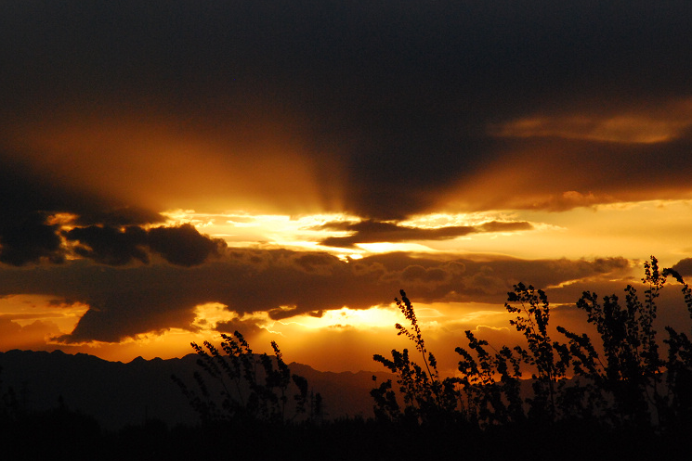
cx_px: 347
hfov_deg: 13.0
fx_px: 3047
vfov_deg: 8.7
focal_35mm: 159
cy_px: 231
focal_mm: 105
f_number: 16
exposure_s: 1/640
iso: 800
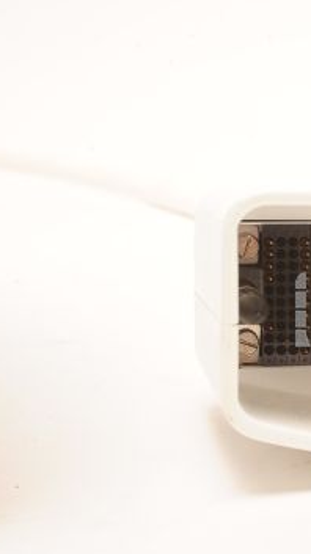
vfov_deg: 23.9
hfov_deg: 12.9
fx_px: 1308
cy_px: 310
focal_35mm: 89
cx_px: 452
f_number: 16
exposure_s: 1/160
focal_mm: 50
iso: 320
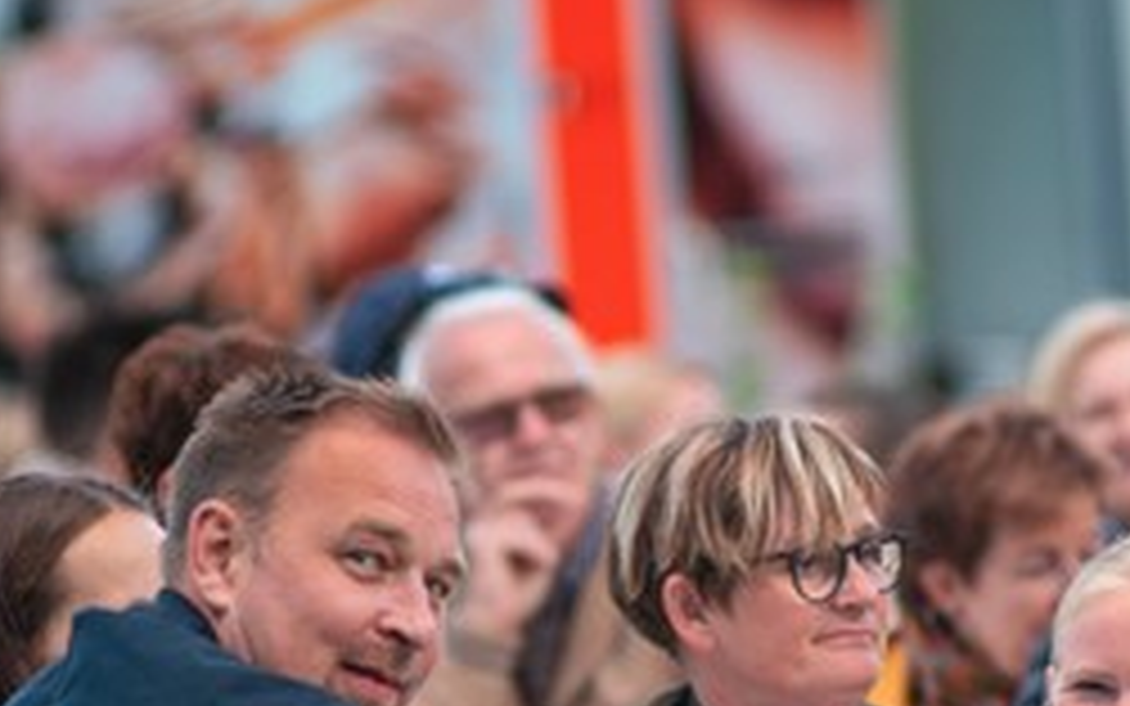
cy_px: 668
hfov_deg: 3.6
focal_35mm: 584
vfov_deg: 2.3
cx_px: 756
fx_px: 17989
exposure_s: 1/800
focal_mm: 200
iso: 250
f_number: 3.5
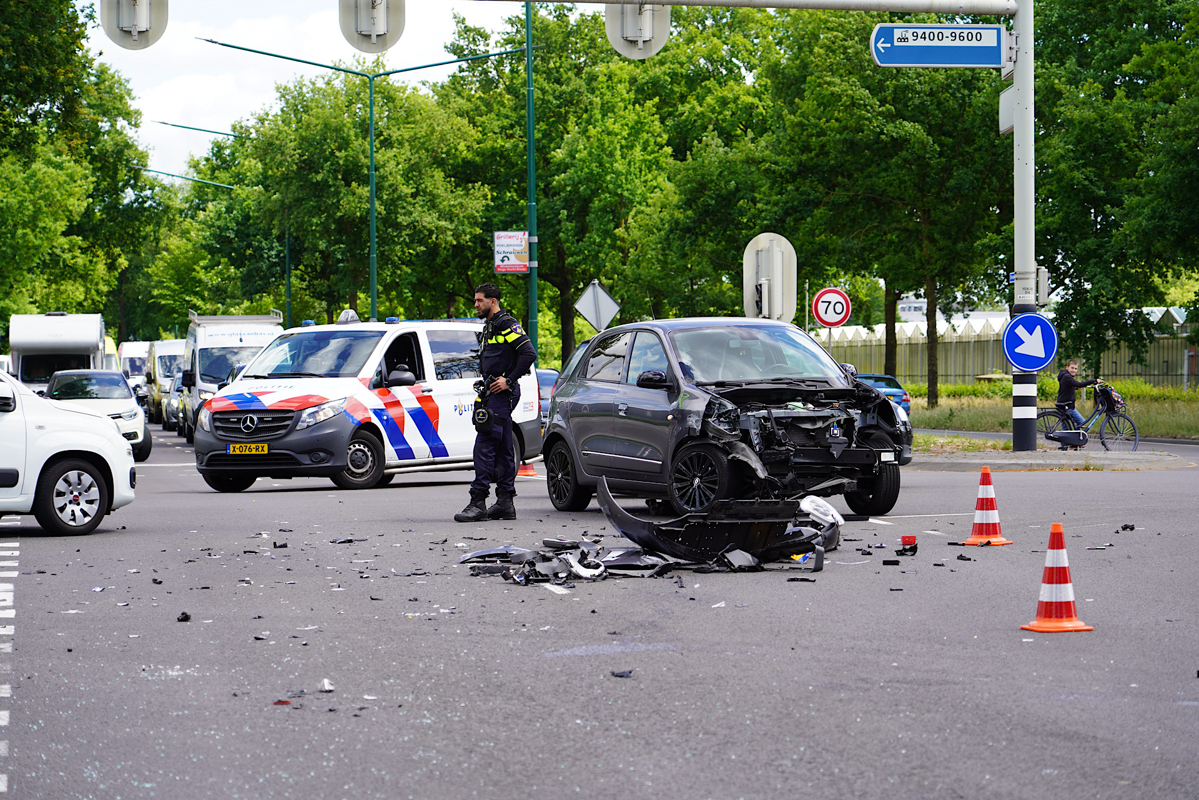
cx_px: 600
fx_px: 3497
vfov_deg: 13.0
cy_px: 400
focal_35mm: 105
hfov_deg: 19.5
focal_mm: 105
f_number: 5
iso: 100
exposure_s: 1/160
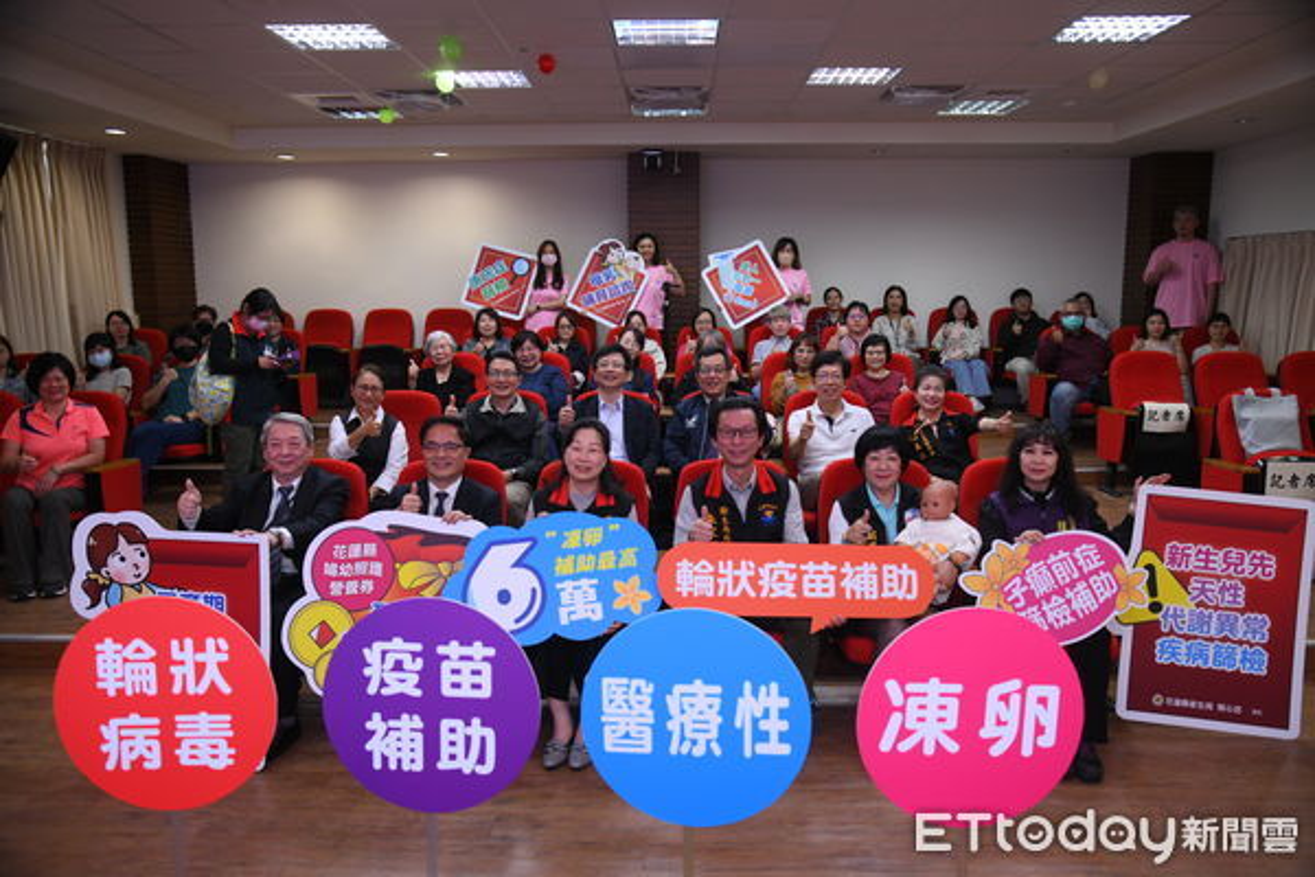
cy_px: 438
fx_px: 1023
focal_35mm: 28
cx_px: 658
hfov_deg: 65.5
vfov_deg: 46.4
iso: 1600
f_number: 4
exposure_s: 1/160
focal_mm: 28
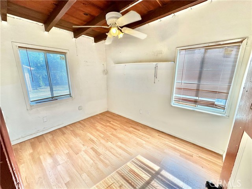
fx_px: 102
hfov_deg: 102.1
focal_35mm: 14
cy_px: 94
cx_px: 126
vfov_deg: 85.7
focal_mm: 2.22
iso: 125
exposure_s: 1/120
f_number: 2.2
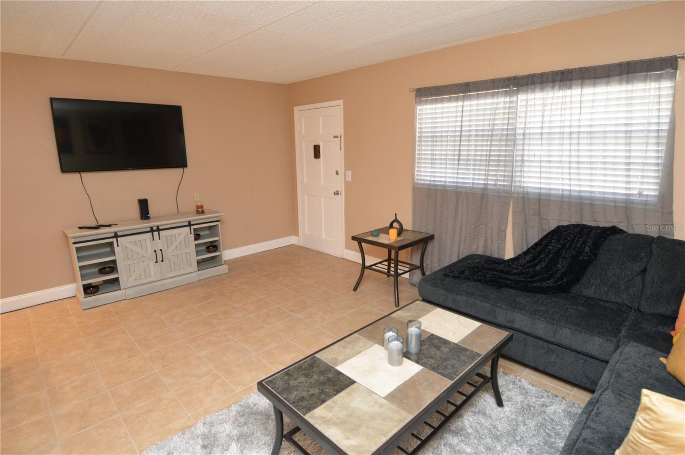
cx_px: 342
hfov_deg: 90.1
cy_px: 228
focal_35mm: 18
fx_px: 342
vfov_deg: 67.3
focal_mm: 12
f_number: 4
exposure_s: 1/60
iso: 1800
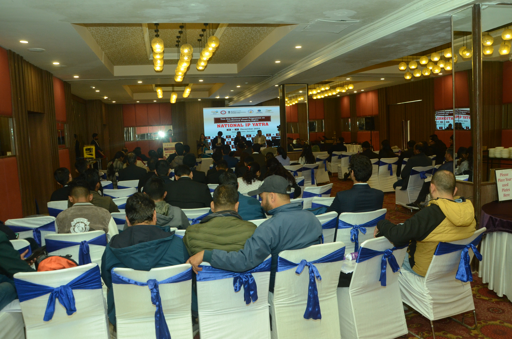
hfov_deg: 65.6
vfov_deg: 46.2
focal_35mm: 28
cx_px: 258
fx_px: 397
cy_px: 166
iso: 1250
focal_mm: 18
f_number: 6.3
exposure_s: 1/125
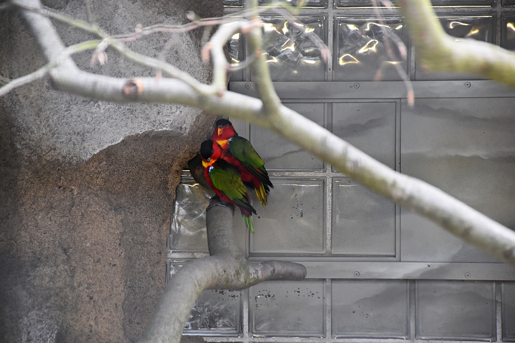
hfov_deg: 9.8
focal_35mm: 210
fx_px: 3004
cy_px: 172
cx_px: 258
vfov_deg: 6.5
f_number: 5.6
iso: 800
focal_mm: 140
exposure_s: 1/160
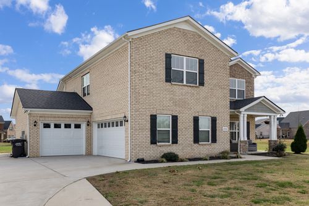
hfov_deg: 57.2
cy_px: 103
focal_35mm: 33
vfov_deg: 39.9
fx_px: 283
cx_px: 154
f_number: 8
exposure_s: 1/250
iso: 100
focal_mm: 33
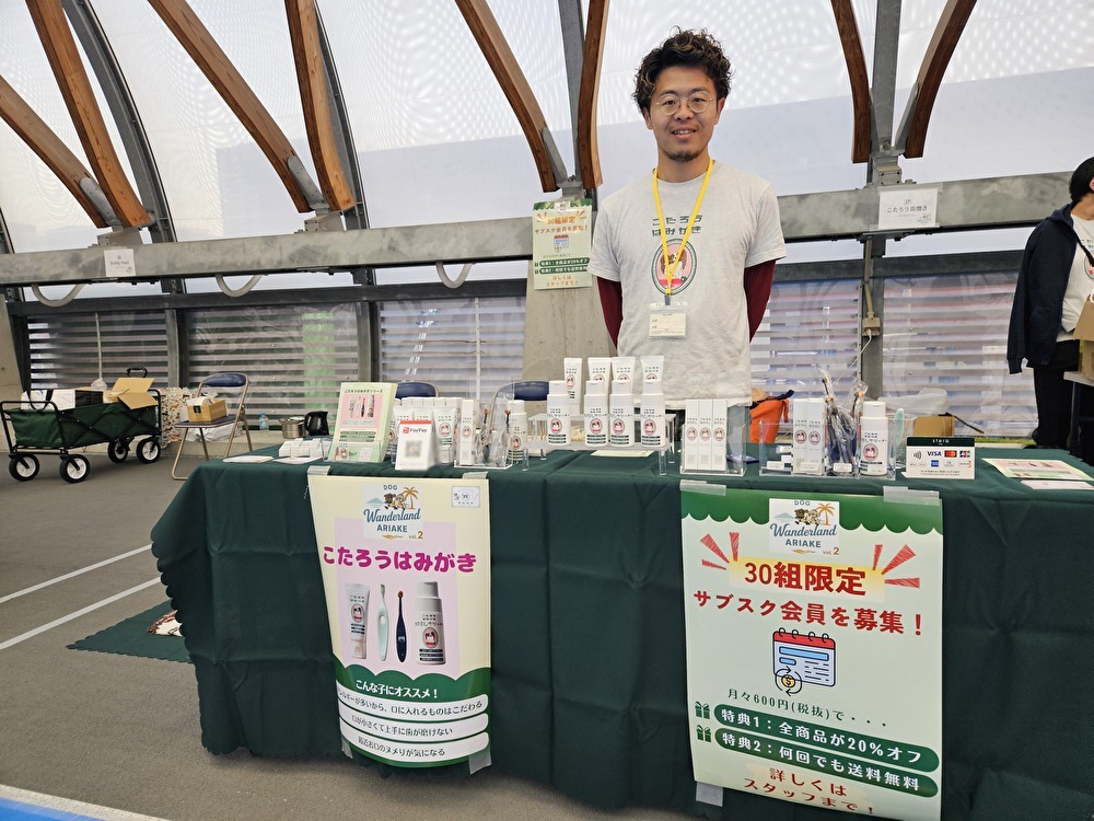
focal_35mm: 23
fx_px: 727
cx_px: 547
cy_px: 410
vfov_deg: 58.9
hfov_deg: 73.9
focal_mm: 5.4
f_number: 1.8
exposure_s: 1/100
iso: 80
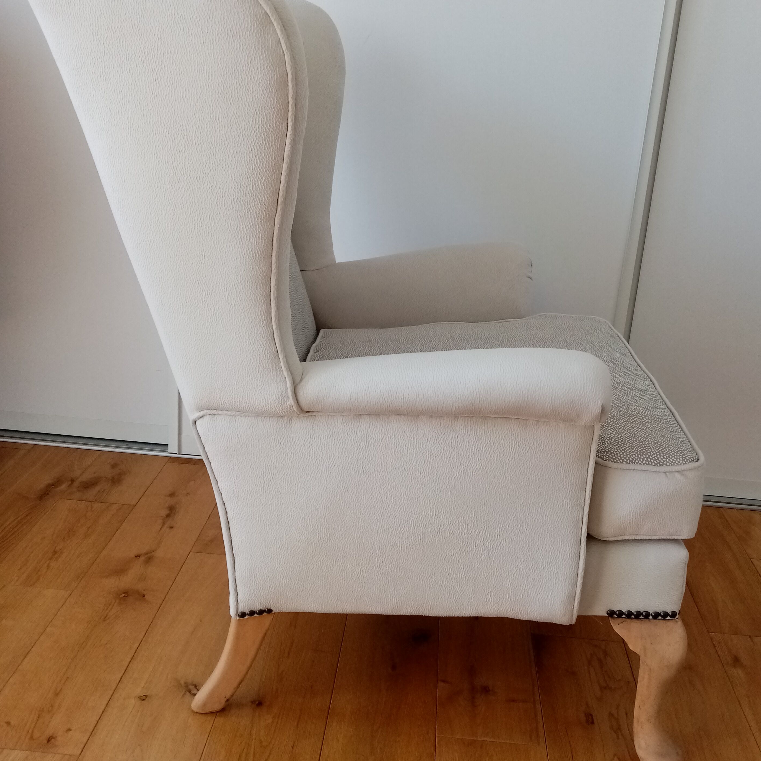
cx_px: 421
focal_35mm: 34
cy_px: 351
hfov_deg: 48.4
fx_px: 846
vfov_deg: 48.4
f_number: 1.8
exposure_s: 1/33.3
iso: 167
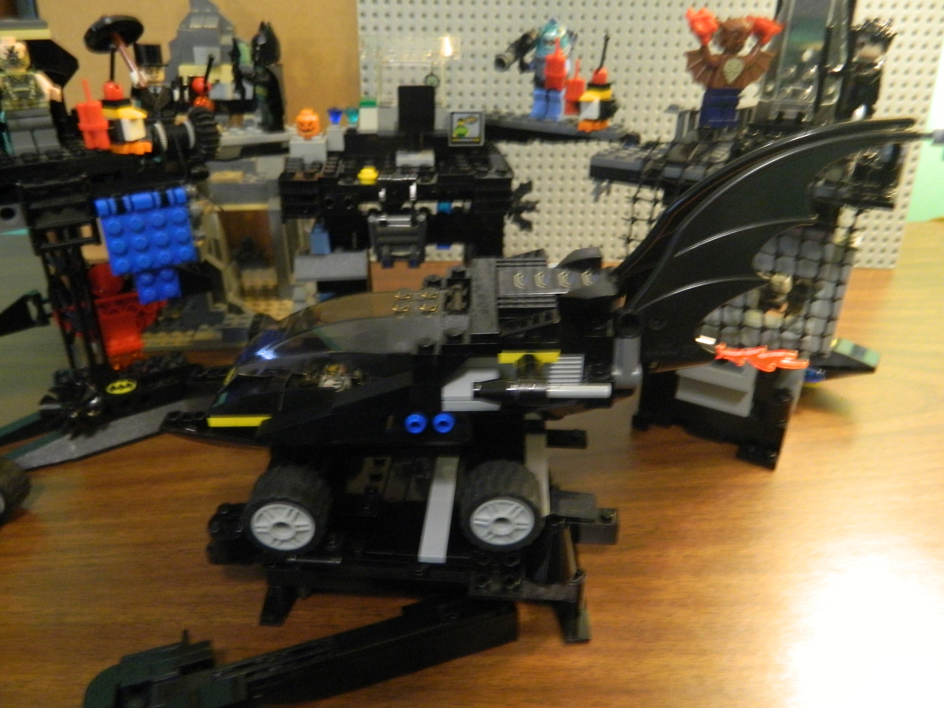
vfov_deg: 54.9
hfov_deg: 69.4
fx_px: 682
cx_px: 472
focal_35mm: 25
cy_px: 354
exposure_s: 1/13
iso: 400
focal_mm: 4.5
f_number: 3.1
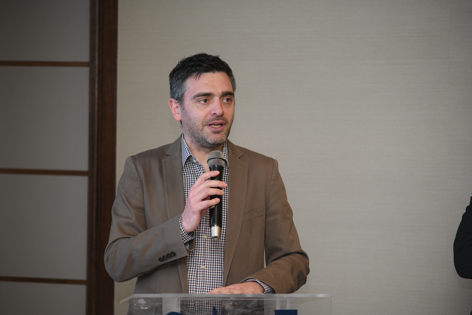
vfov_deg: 9.5
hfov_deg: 14.2
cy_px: 158
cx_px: 236
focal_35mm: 145
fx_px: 1901
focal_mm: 145
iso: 2000
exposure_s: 1/160
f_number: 4
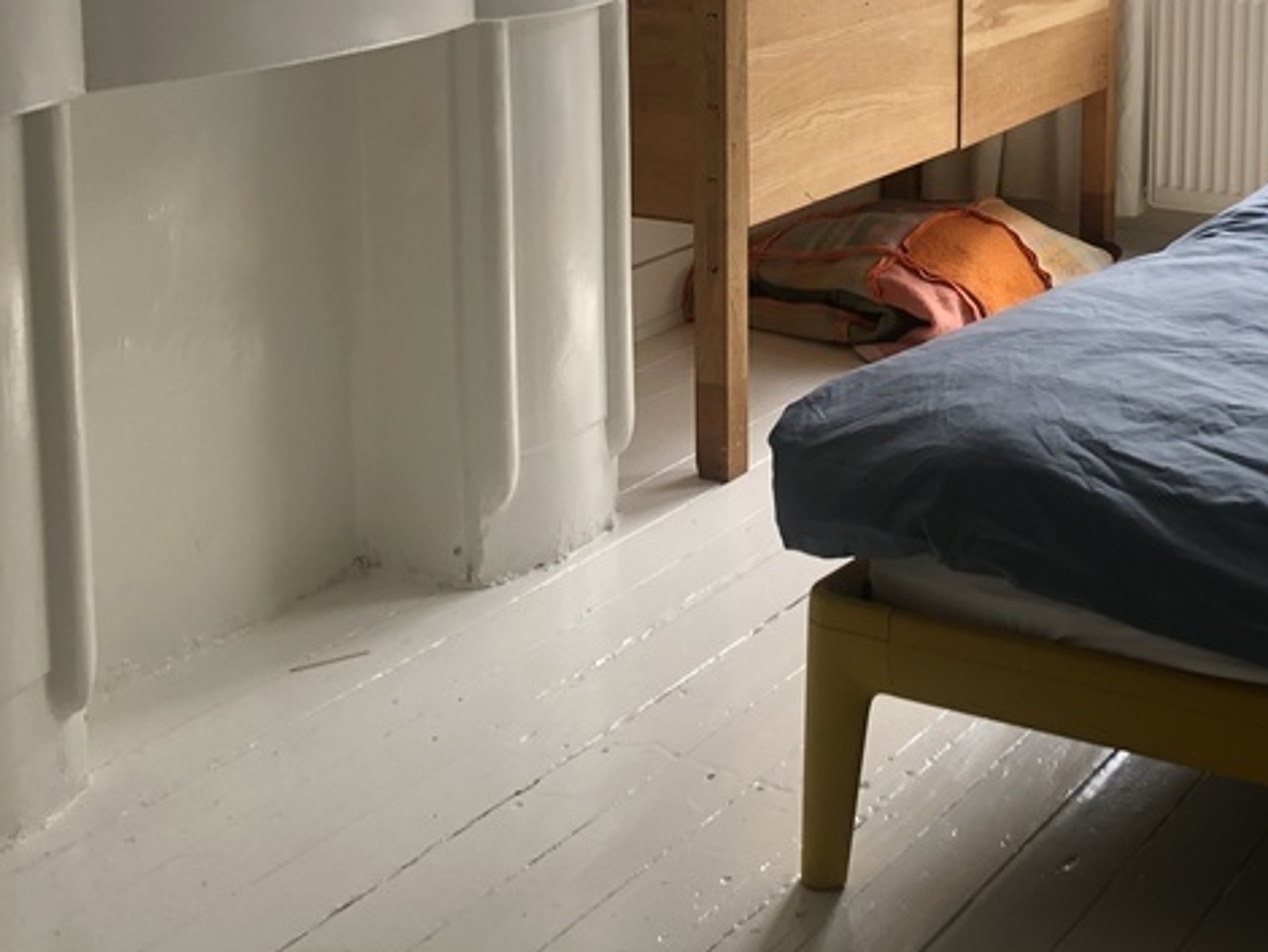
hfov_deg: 30.2
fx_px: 2236
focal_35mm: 61
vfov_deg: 23.1
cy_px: 11
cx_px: 1152
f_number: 1.8
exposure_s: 1/129
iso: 20
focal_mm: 3.99
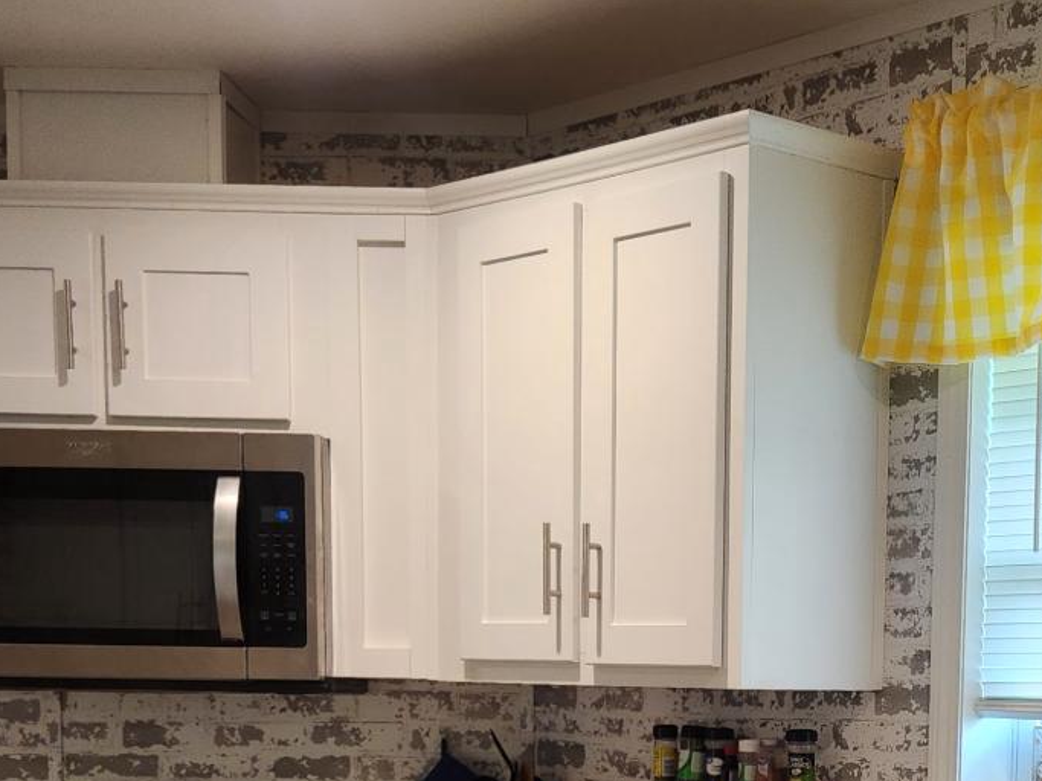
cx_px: 772
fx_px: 2077
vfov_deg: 20.3
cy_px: 876
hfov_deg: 27.8
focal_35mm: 69
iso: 250
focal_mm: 5.4
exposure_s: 1/120
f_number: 1.8
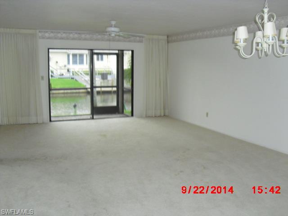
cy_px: 108
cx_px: 144
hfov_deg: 51.4
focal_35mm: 36
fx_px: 300
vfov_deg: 39.7
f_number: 3.1
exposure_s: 1/60
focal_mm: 6.3
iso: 400
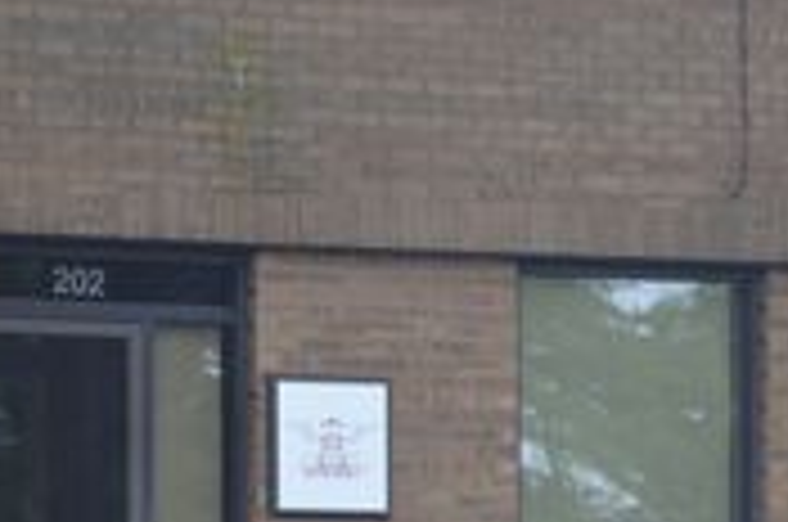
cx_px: 653
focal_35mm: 343
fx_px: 7494
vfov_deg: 4.0
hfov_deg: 6.0
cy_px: 547
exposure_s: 1/125
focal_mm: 80
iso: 200
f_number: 5.6
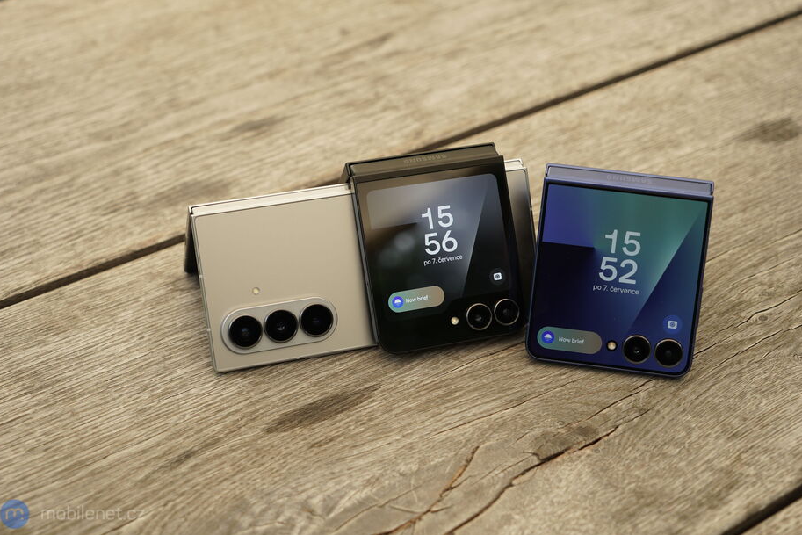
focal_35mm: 61
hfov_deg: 32.9
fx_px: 1359
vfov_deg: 22.3
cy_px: 259
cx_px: 410
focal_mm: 58
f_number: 5
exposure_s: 1/100
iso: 100
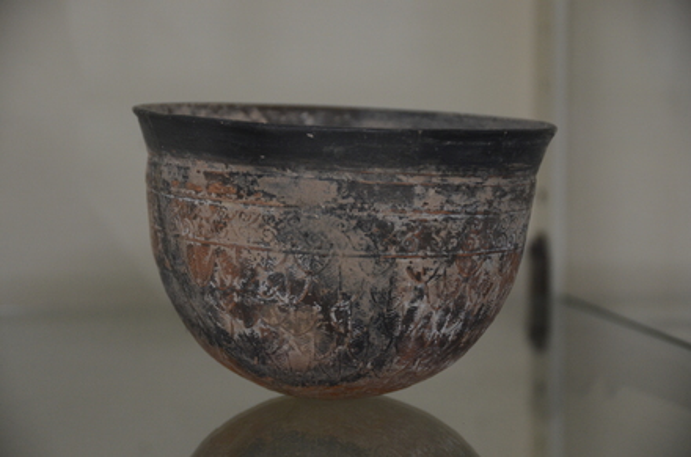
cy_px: 228
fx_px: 2728
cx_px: 346
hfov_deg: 14.4
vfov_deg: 9.6
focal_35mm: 142
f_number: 5.3
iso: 1250
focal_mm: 95
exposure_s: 1/125
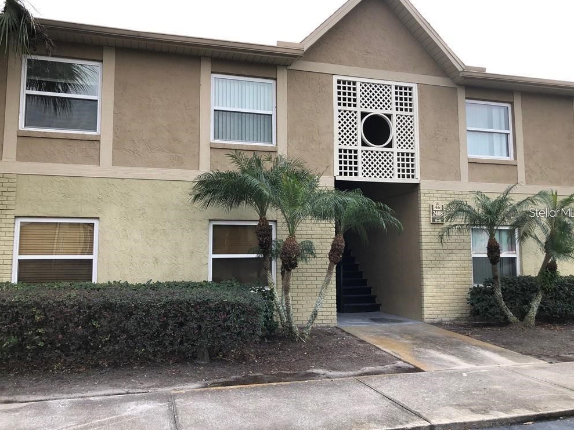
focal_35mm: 29
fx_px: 481
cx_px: 287
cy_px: 212
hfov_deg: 61.7
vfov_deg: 48.2
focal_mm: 3.99
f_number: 1.8
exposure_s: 1/480
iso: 20
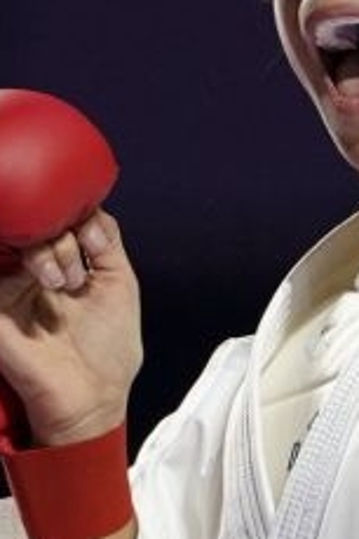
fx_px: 15025
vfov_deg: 2.1
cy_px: 443
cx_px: 246
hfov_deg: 1.4
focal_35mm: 1003
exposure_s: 1/1000
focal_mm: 128
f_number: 2.8
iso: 1250
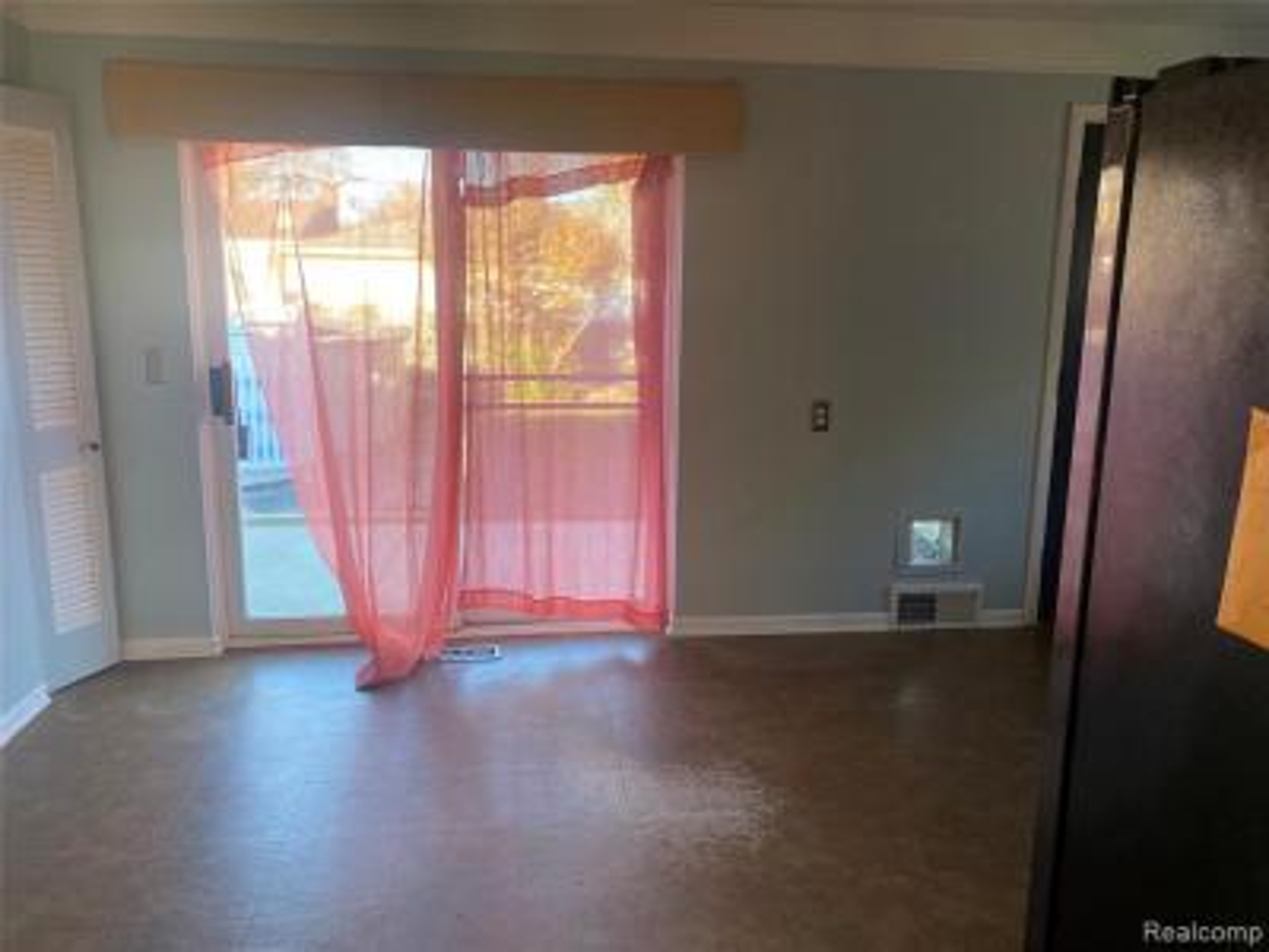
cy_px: 476
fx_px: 953
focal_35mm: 26
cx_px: 634
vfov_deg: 53.1
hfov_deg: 67.3
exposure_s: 1/121
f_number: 1.8
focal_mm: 4.25
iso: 100
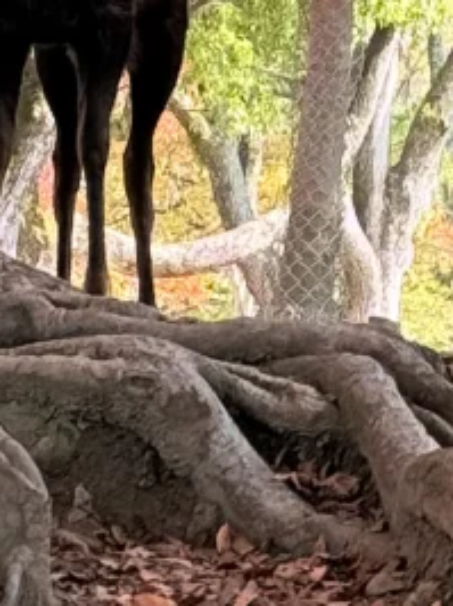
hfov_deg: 5.7
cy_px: -729
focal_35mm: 260
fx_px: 4544
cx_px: 371
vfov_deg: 7.3
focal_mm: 6.76
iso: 64
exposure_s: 1/490
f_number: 1.78
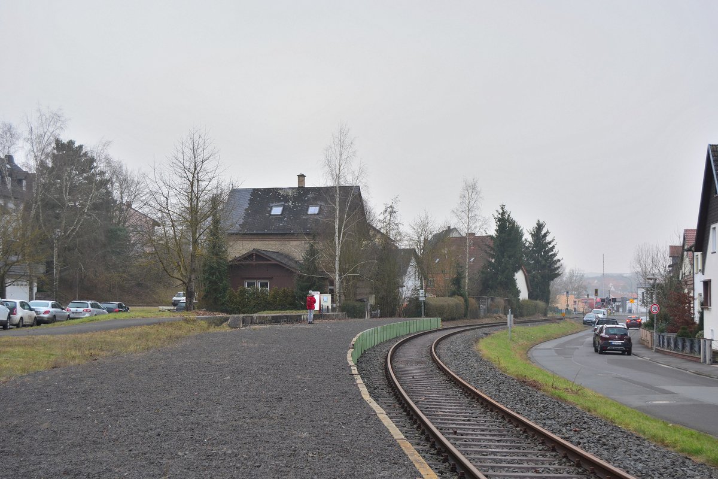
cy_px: 240
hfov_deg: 35.1
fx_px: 1137
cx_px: 359
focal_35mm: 57
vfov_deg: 23.8
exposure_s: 1/100
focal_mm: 38
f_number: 6.3
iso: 500
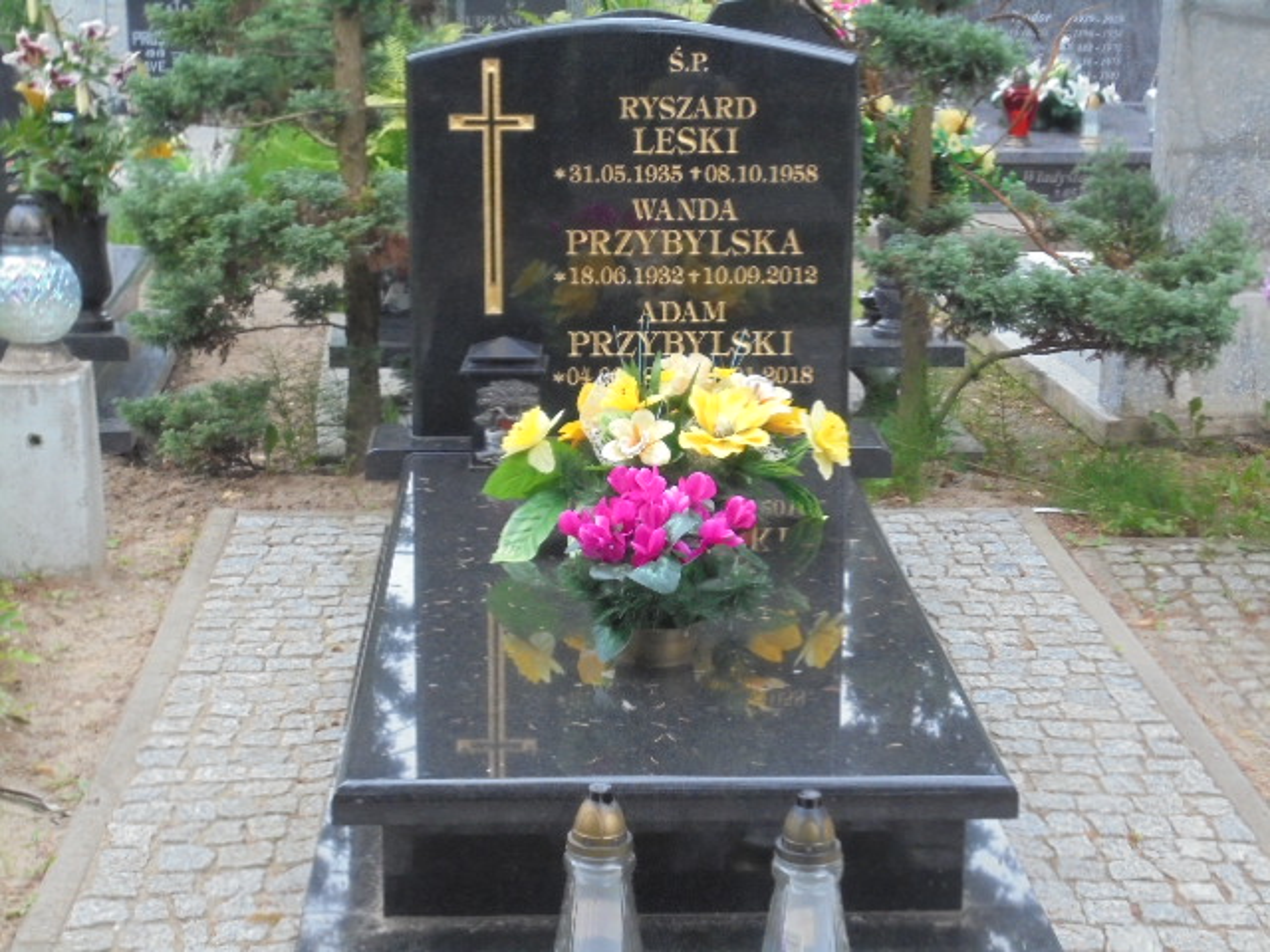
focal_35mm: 64
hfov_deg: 30.3
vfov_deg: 22.9
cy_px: 476
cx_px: 635
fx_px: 2348
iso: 400
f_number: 5.6
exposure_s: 1/15
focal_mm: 11.5
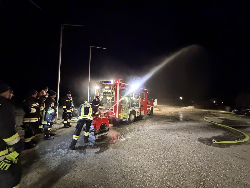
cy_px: 94
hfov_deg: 102.1
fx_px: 101
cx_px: 125
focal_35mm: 14
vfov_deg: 85.7
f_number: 2.2
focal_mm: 2.22
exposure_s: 1/27
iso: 3200
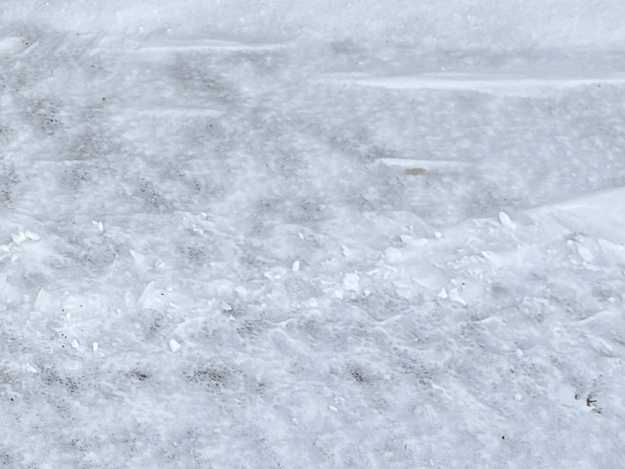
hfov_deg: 15.4
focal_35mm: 121
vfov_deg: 11.3
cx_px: -211
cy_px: -395
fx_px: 2185
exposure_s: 1/419
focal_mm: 5.96
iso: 50
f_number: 1.6
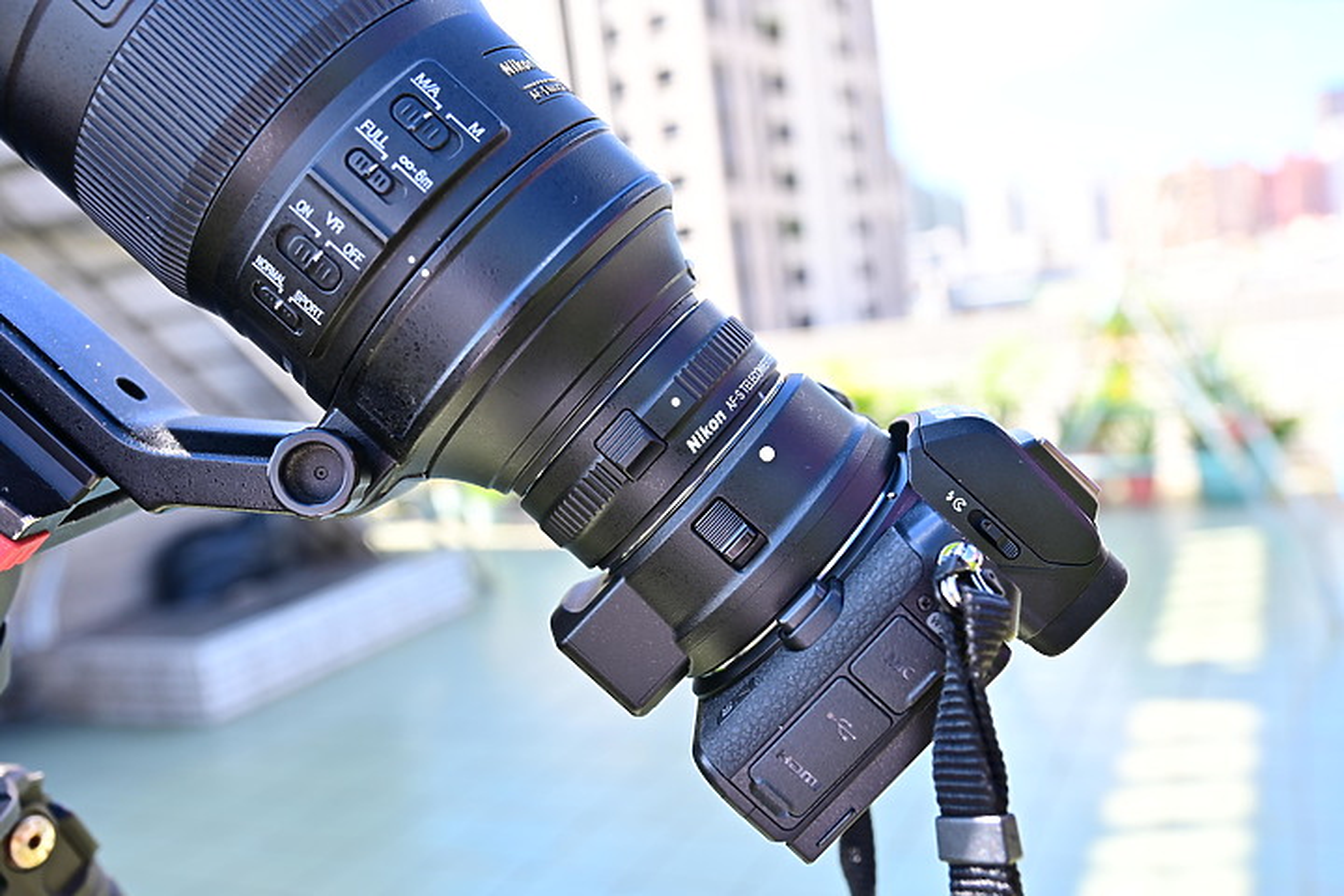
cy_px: 448
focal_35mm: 33
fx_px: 1232
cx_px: 672
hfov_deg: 57.2
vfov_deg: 40.0
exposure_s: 1/125
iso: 160
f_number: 6.3
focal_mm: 33
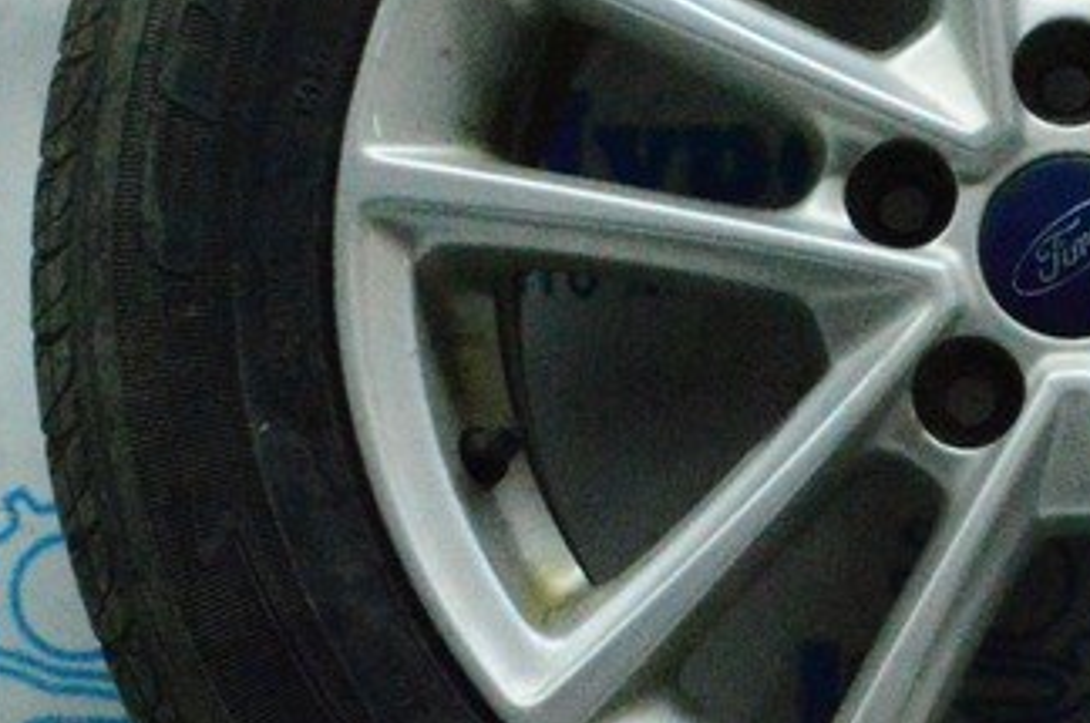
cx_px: 1140
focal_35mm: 119
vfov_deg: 11.5
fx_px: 3585
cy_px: 261
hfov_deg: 16.8
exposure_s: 1/60
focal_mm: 25
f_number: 25
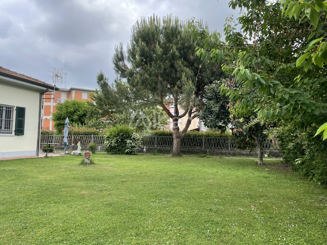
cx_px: 164
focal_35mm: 26
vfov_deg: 53.1
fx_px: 246
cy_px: 122
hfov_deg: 67.3
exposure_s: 1/910
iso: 32
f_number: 1.6
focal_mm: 4.2
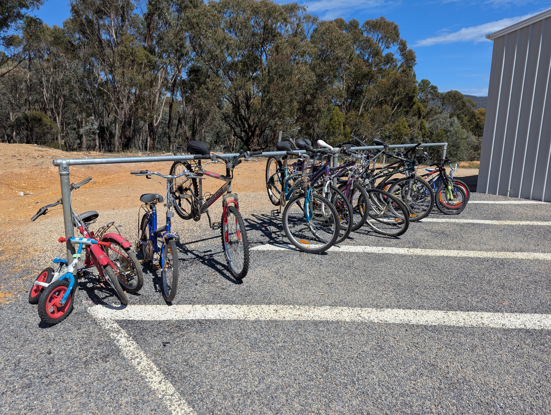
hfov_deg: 71.5
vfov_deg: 56.9
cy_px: 208
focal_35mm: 24
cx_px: 276
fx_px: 383
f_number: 1.85
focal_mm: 6.81
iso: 48
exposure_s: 1/3333
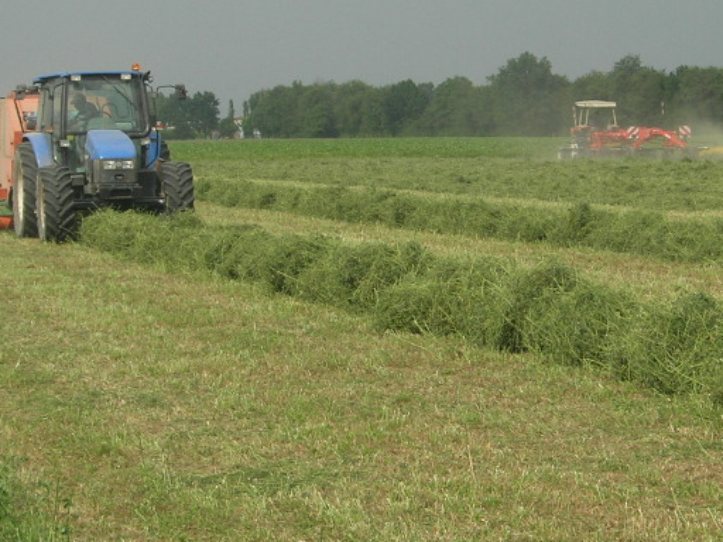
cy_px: 164
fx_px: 3008
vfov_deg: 10.3
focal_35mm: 144
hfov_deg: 13.7
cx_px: 463
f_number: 6.3
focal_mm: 14.9
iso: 64
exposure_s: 1/434
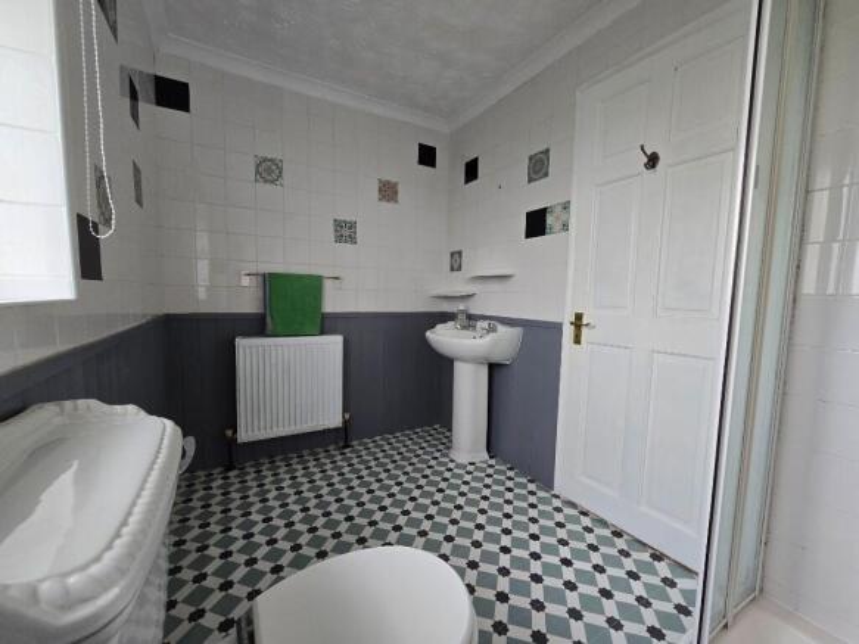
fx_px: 323
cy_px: 322
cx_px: 430
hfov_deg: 106.2
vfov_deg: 89.9
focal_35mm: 13
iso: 200
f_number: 2.2
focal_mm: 2.2
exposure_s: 1/50
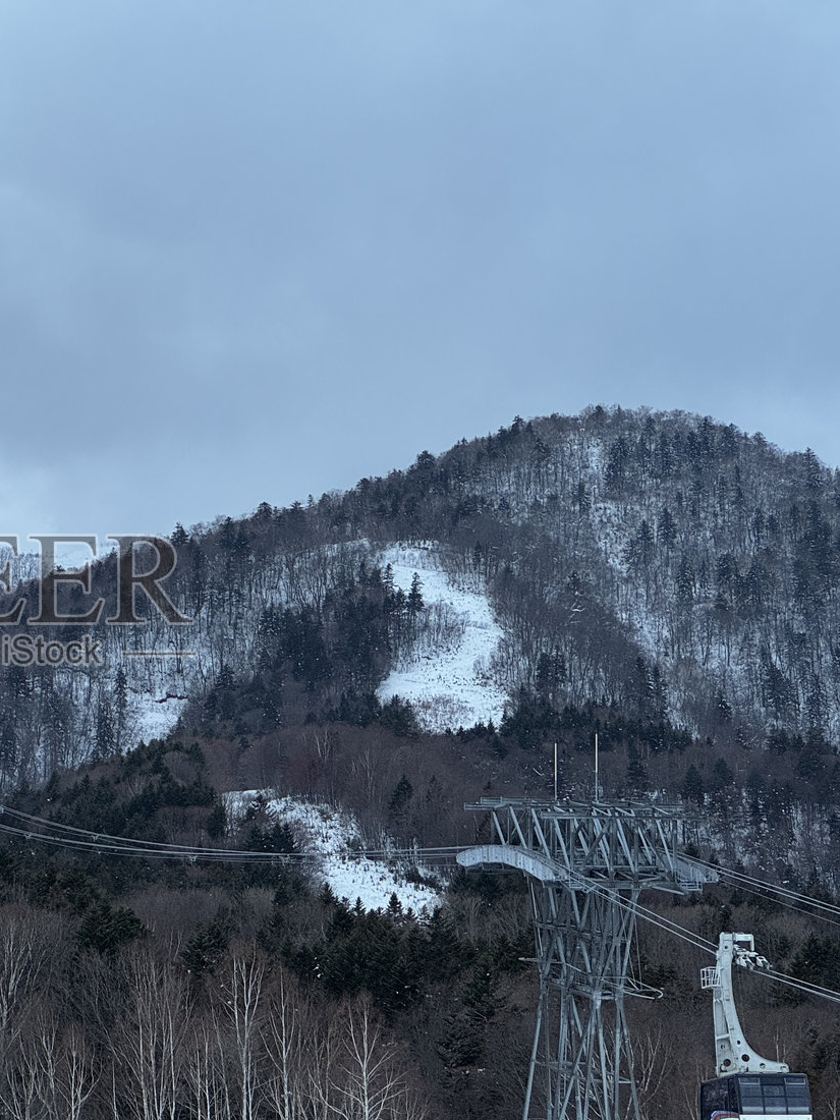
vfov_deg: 17.6
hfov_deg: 13.1
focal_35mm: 112
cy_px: 604
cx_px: 26
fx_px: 3624
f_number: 2.8
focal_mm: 9
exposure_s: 1/100
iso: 160
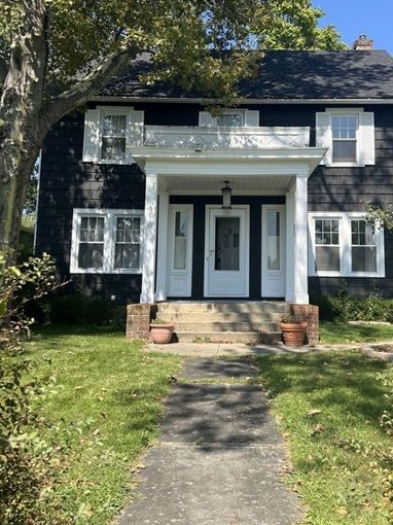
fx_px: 515
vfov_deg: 53.7
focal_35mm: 34
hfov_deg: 41.7
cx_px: 223
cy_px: 216
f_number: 1.5
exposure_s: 1/2045
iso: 50
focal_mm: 5.7
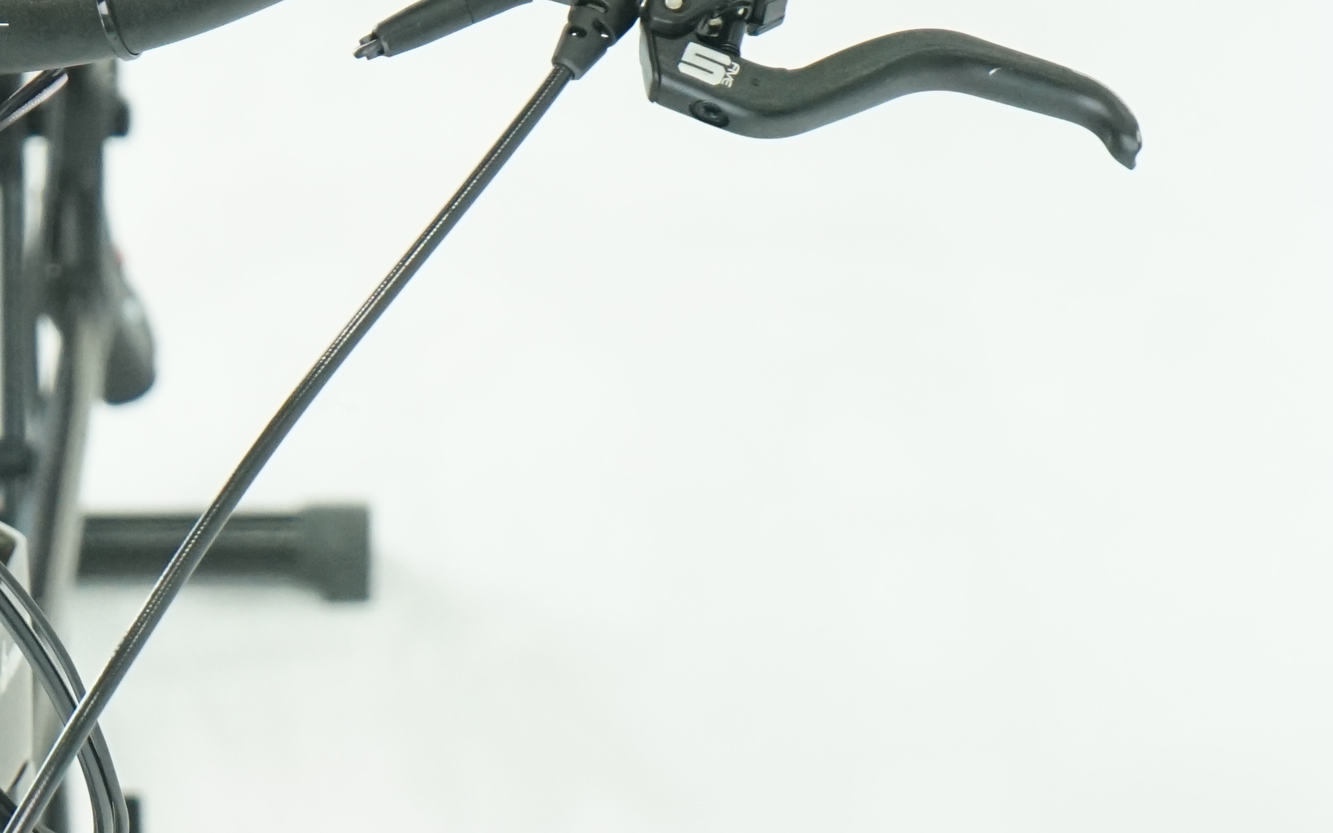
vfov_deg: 6.3
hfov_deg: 10.0
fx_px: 7519
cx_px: -133
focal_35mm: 207
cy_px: 830
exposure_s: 1/200
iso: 2500
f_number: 5.6
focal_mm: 70
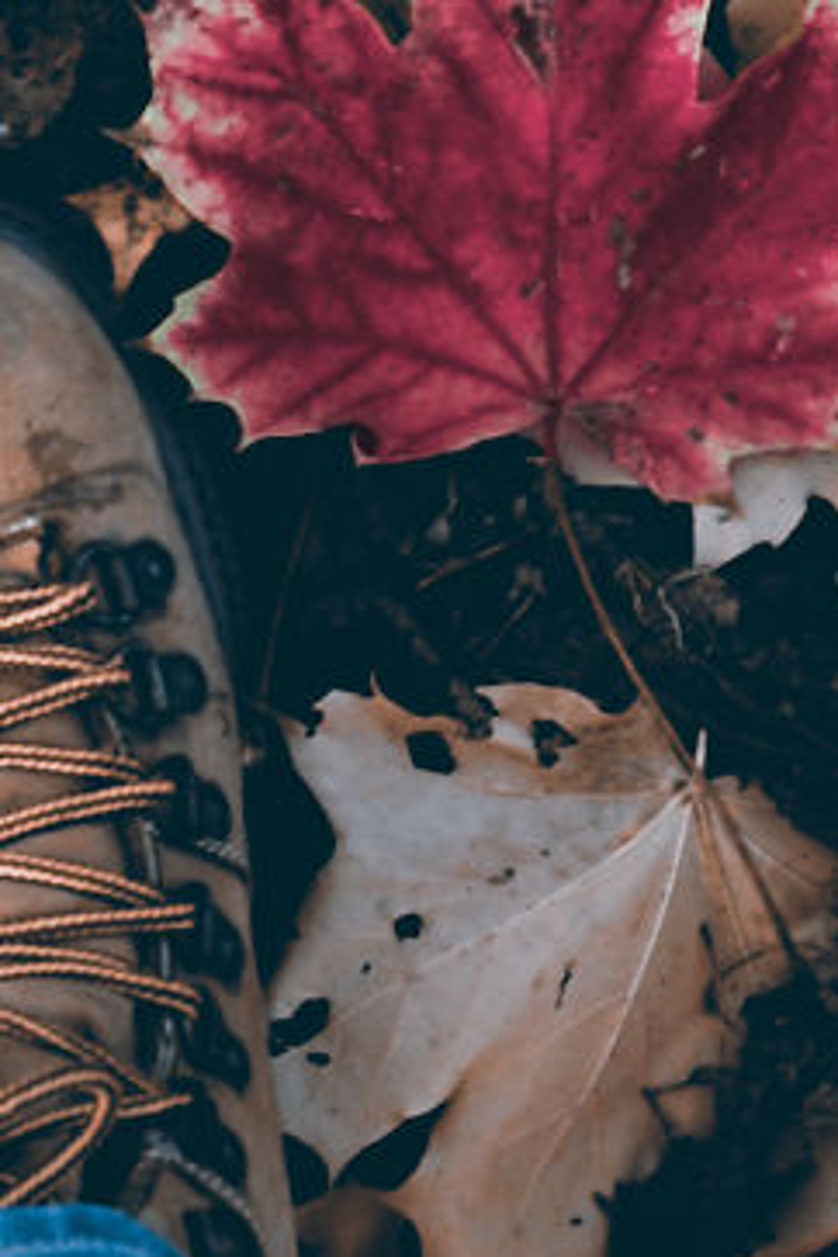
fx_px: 6697
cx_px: 609
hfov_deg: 7.2
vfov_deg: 10.7
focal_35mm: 192
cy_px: 471
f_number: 6.3
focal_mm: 35
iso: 100
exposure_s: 1/15
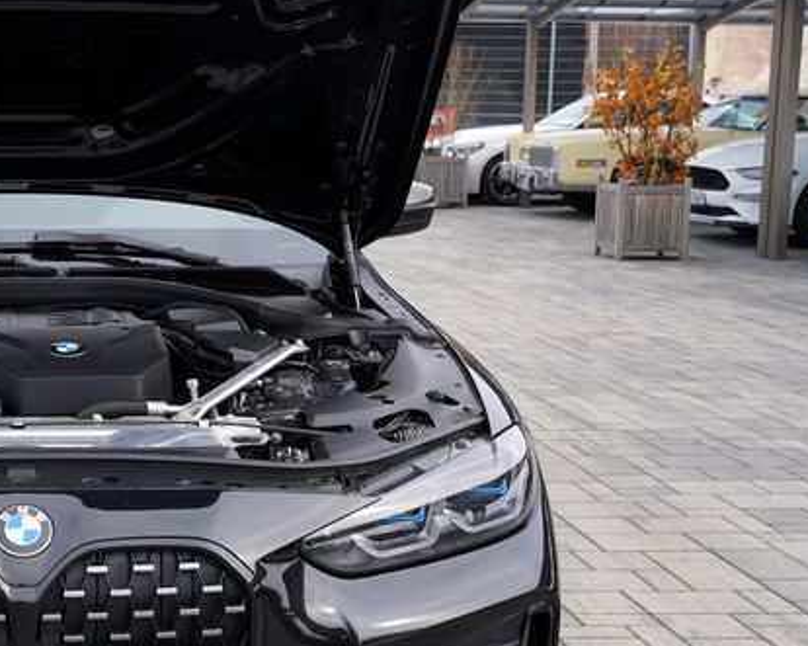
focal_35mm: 72
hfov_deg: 25.3
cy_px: 360
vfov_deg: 21.2
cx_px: 20
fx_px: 1721
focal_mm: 31
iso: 100
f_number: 6.3
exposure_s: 1/200
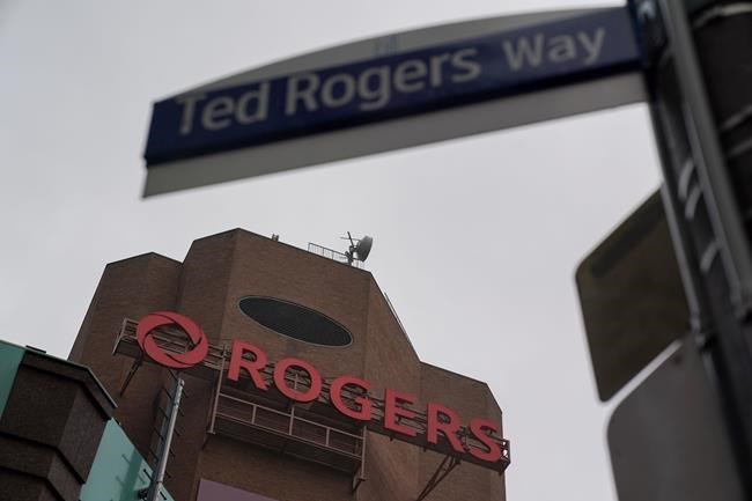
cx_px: 376
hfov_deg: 28.9
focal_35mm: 70
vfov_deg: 19.4
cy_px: 250
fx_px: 1462
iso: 100
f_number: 5.6
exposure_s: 1/80
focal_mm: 70
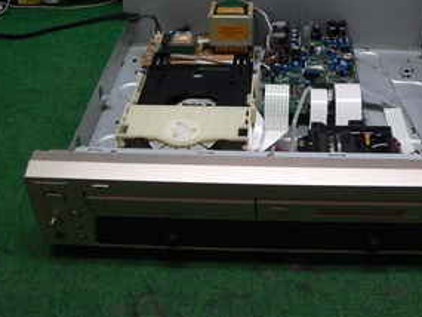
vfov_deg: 30.1
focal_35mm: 48
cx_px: 262
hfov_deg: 39.4
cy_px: 112
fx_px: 585
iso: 200
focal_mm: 6
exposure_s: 1/30
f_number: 2.8
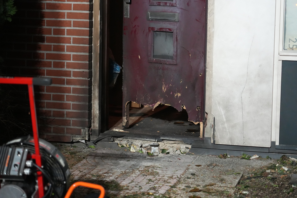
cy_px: 99
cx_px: 148
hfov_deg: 19.5
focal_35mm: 105
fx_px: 866
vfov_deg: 13.0
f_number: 4
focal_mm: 105
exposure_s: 1/160
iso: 8000
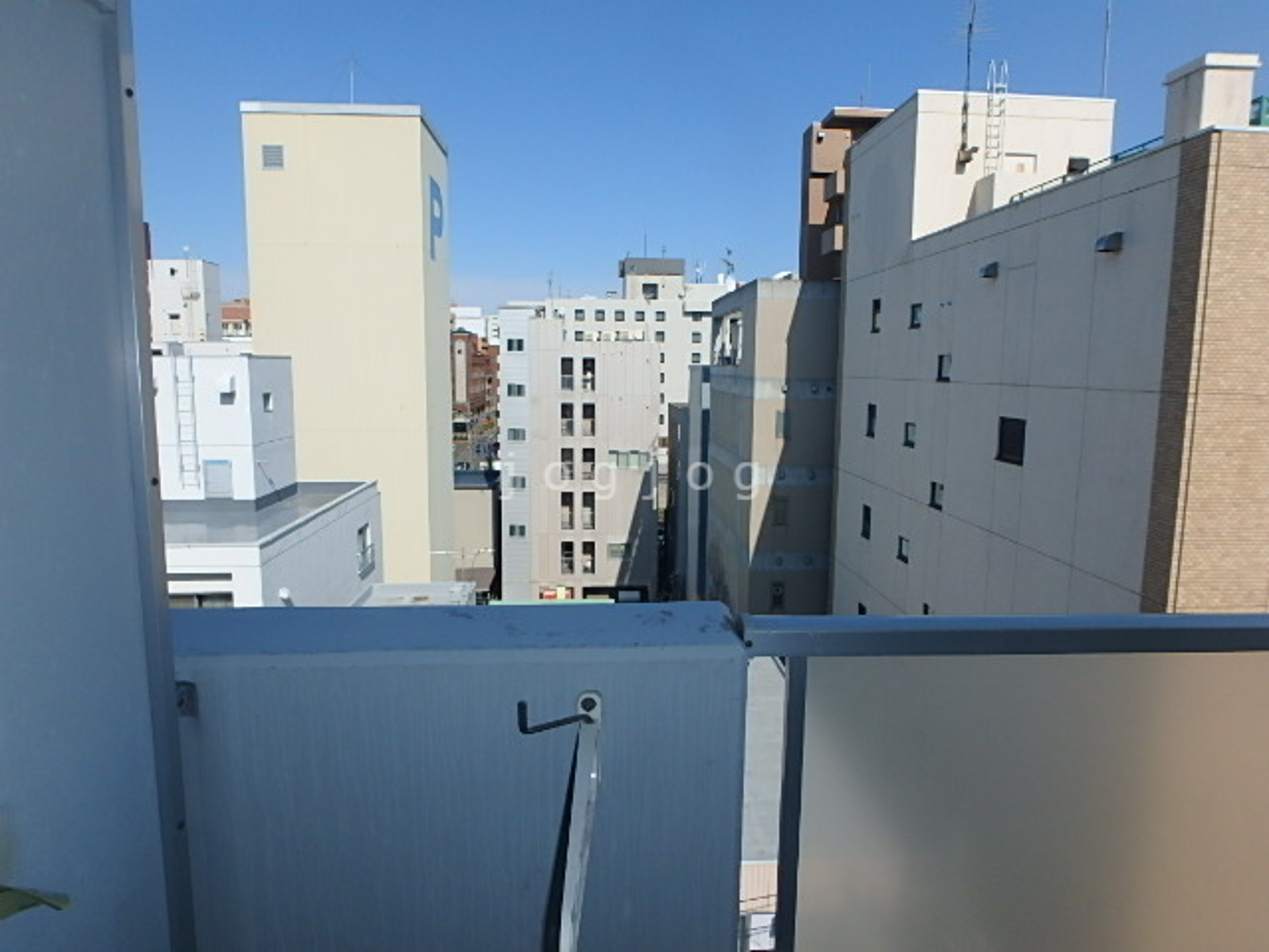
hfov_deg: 79.0
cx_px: 634
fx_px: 770
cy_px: 476
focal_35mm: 21
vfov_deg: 63.4
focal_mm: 3.7
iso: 125
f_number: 6
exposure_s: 1/640
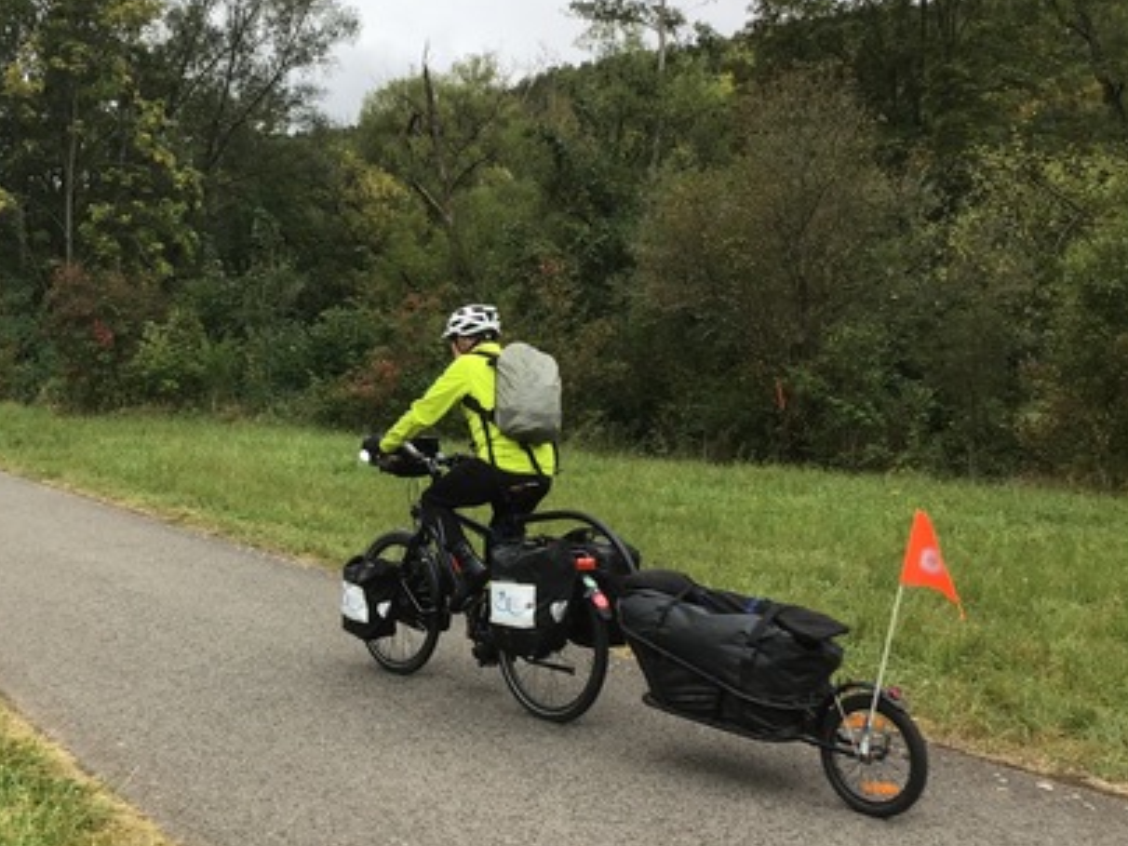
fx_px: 1466
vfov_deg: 32.2
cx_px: 378
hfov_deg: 41.5
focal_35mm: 45
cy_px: 441
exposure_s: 1/150
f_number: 2.4
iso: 25
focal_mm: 3.3
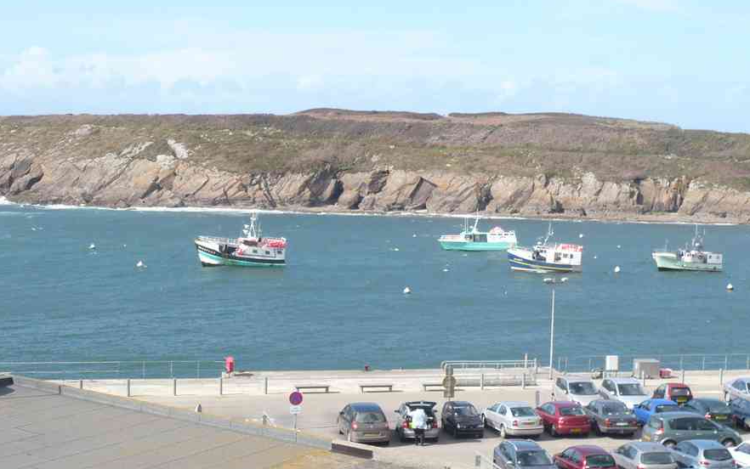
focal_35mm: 64
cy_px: 235
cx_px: 375
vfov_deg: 20.3
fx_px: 1309
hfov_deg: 32.0
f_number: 9
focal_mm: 6.6
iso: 100
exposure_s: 1/125
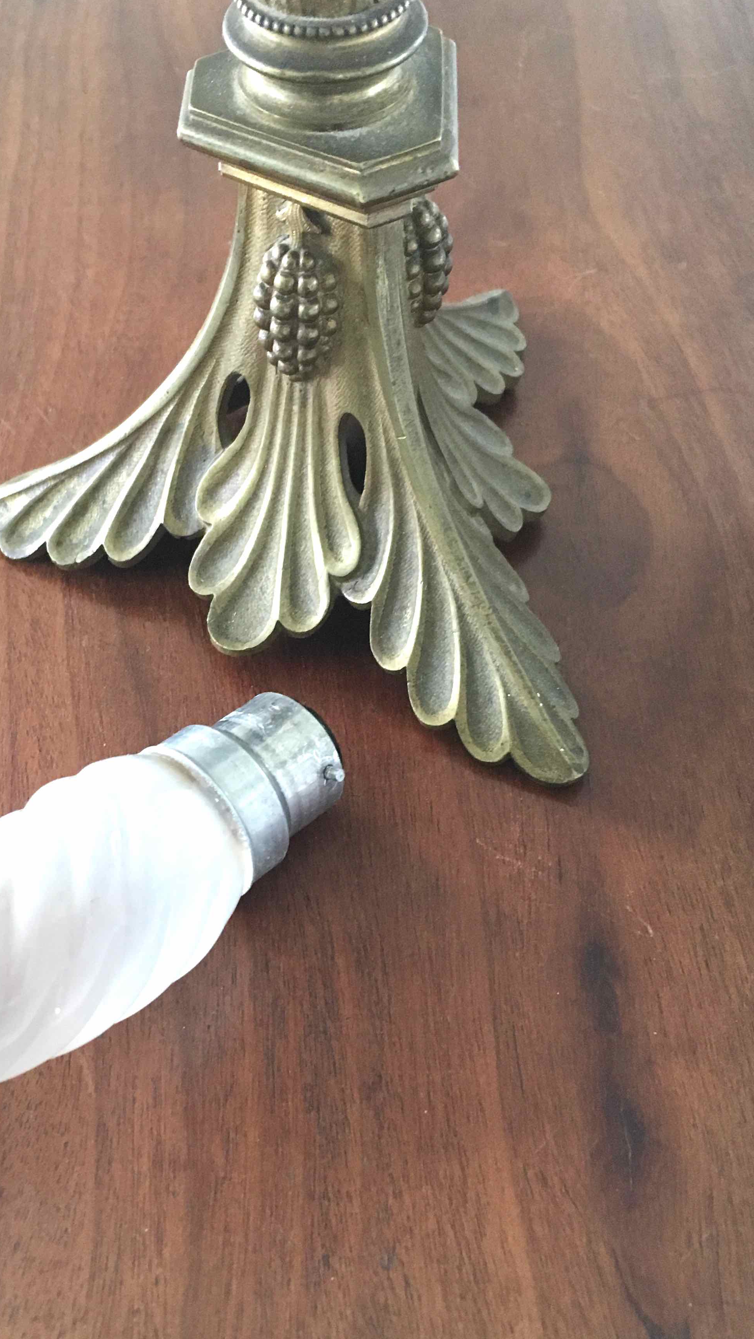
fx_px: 1315
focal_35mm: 37
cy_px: 744
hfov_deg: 31.8
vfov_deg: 53.9
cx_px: 267
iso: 200
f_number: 2.2
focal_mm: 4.15
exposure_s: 1/20
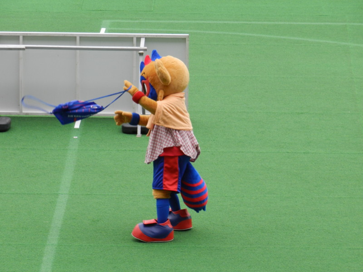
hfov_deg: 6.4
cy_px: 136
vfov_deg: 4.8
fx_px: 3240
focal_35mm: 309
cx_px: 182
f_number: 5.4
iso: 160
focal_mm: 55
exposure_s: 1/125
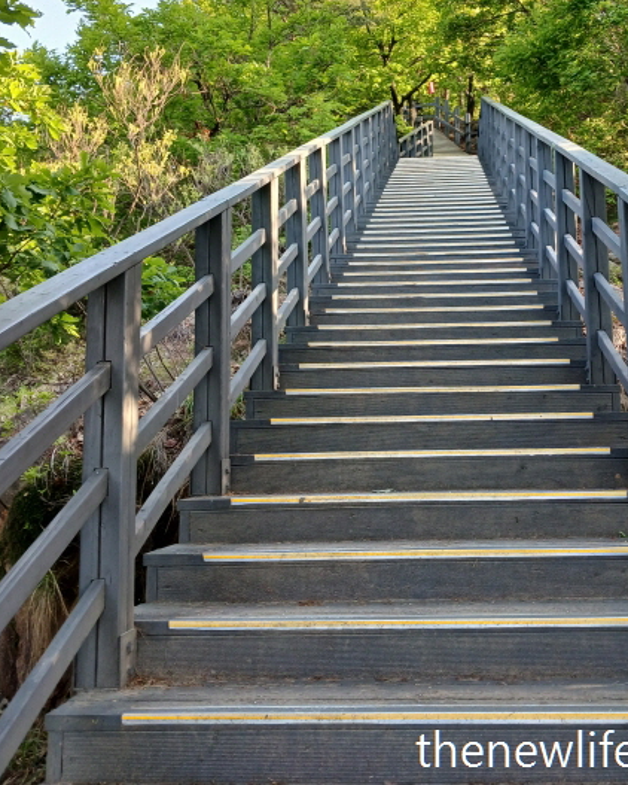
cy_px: 276
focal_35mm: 39
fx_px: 906
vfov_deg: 46.2
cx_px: 407
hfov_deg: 37.9
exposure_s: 1/100
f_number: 1.8
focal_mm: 4
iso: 32
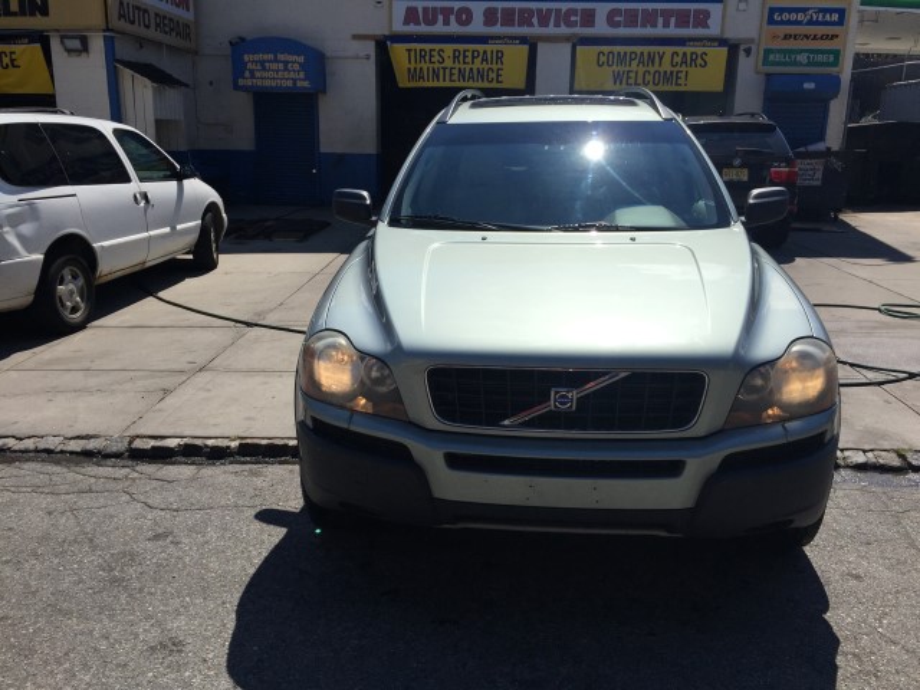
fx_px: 771
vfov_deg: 48.2
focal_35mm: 29
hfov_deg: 61.7
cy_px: 345
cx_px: 460
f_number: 2.2
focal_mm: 4.15
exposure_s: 1/4405
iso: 32
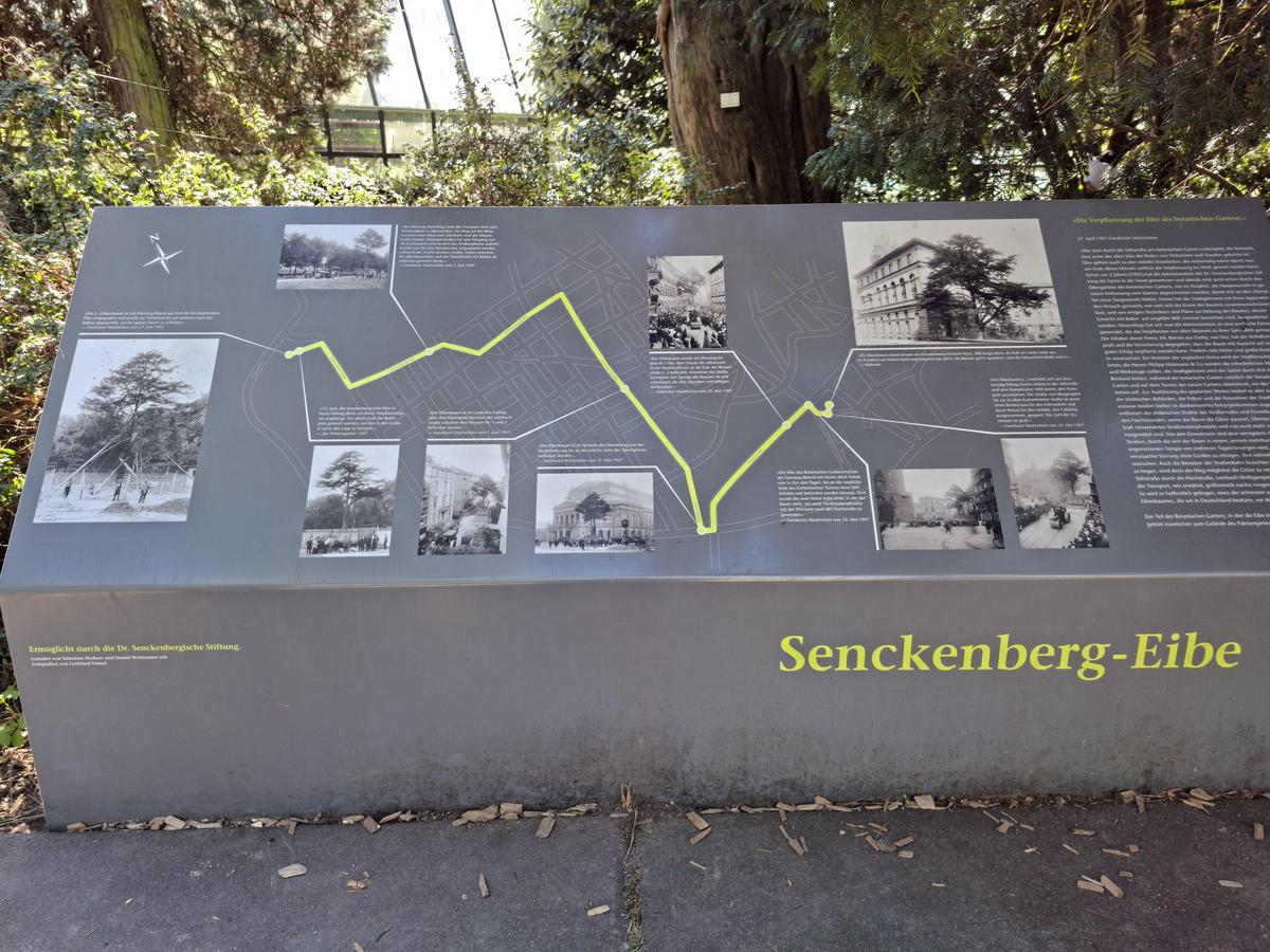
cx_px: 635
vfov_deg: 58.9
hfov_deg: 73.9
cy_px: 476
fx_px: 844
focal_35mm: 23
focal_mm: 5.54
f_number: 1.8
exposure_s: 1/100
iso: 50
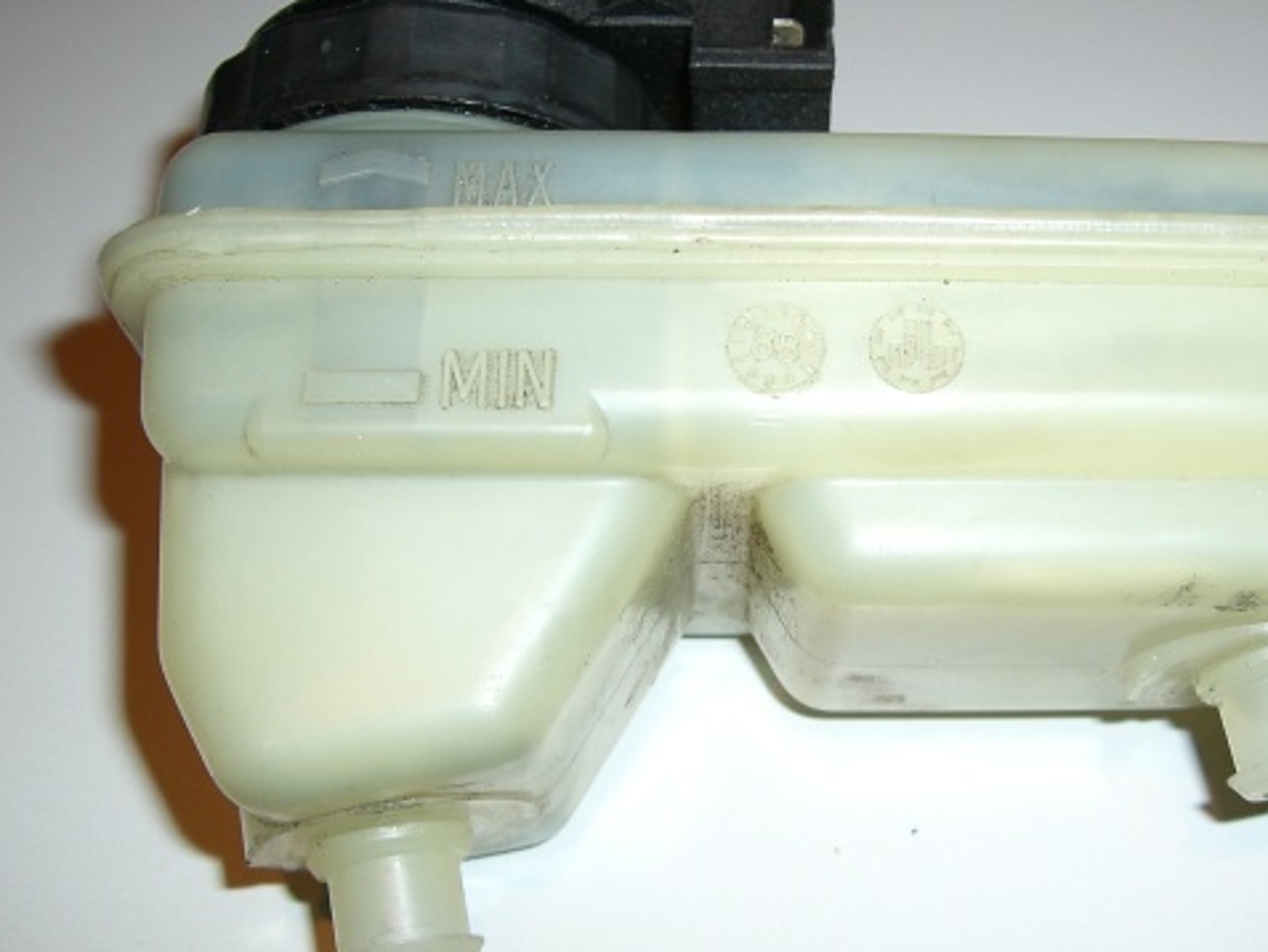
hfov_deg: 37.3
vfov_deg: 28.6
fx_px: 1869
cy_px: 457
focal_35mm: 51
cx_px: 792
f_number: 2.7
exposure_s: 1/60
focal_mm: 6.2
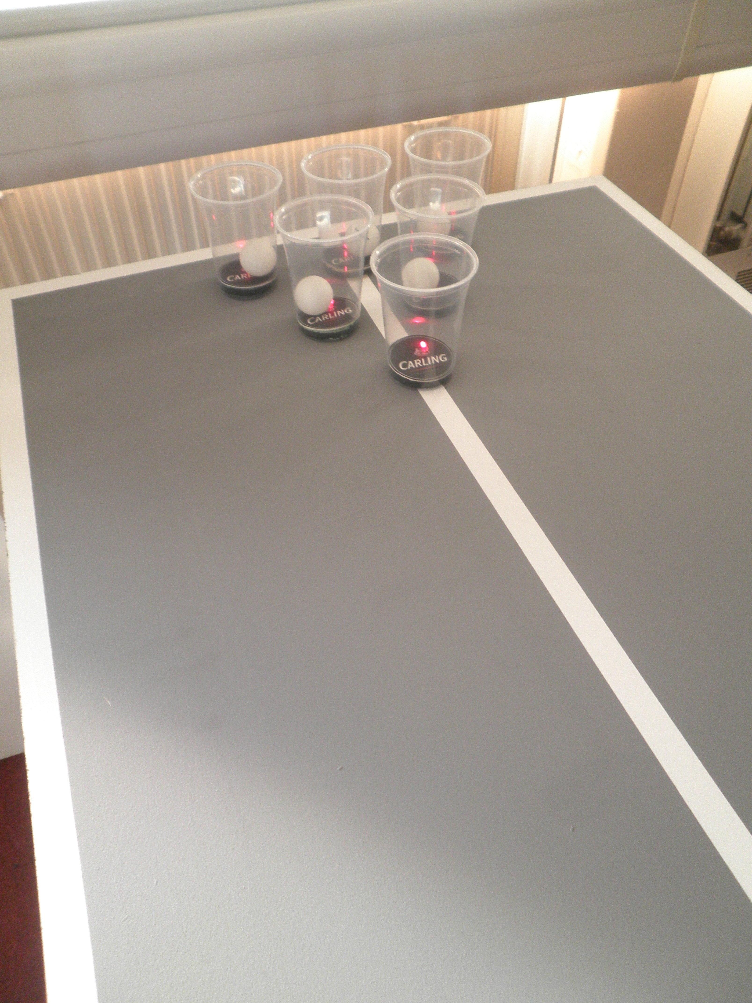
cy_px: 502
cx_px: 376
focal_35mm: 26
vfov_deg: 67.3
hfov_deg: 53.1
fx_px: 753
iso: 160
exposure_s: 1/13
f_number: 2.6
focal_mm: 4.7
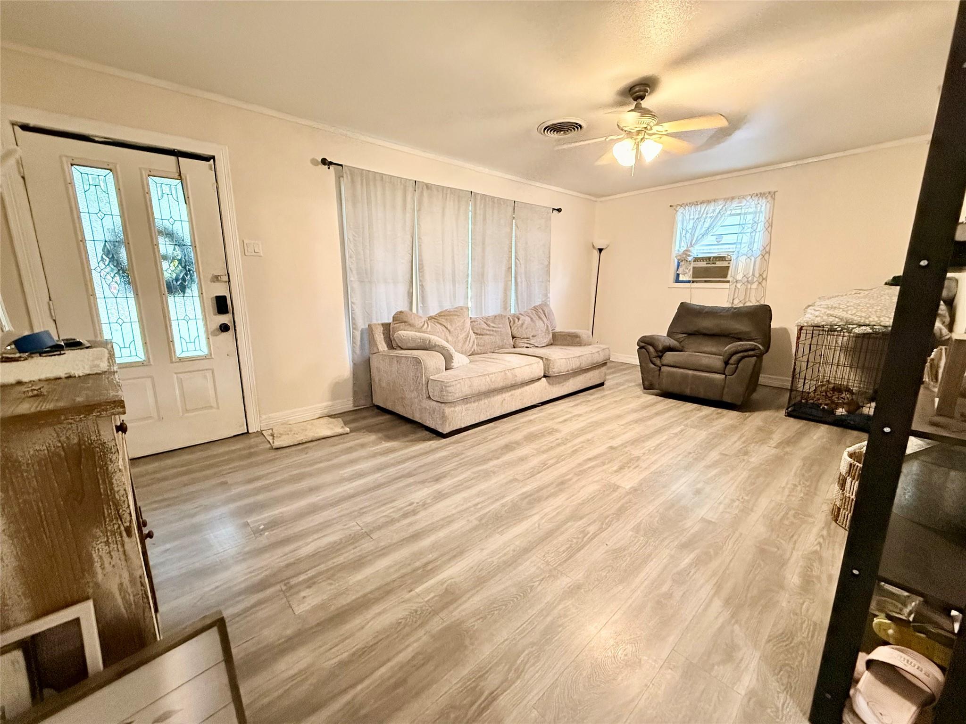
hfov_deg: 102.1
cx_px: 483
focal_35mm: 14
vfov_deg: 85.7
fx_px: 391
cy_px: 362
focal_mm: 2.22
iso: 1000
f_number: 2.2
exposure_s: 1/60
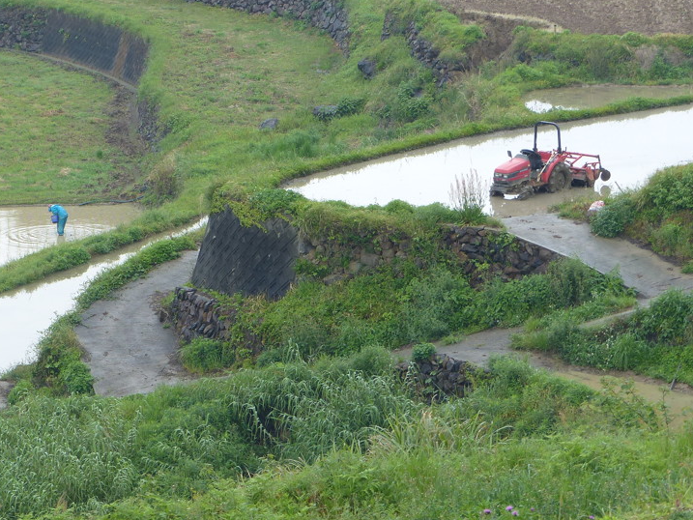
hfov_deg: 9.1
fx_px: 4345
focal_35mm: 217
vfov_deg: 6.8
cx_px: 218
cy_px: 313
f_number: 4
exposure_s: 1/160
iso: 100
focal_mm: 27.4
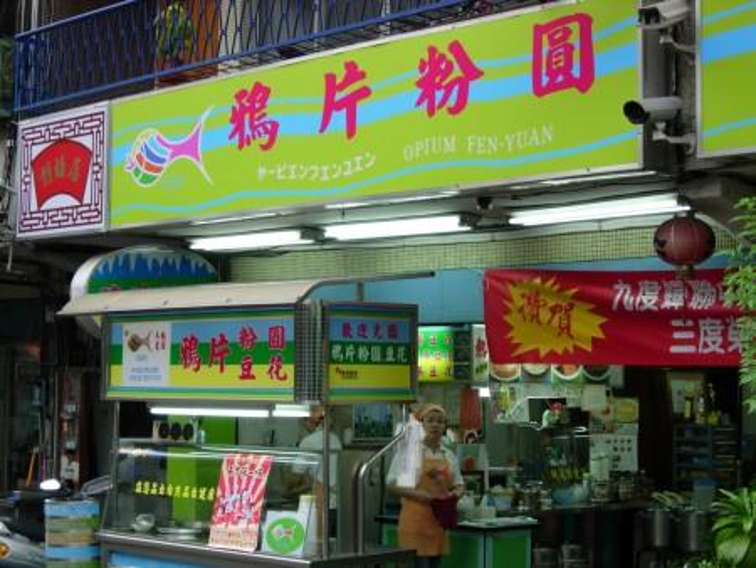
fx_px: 1573
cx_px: 378
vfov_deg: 20.5
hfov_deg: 27.0
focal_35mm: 72
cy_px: 284
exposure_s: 1/50.7
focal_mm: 14.9
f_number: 3.7
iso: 64
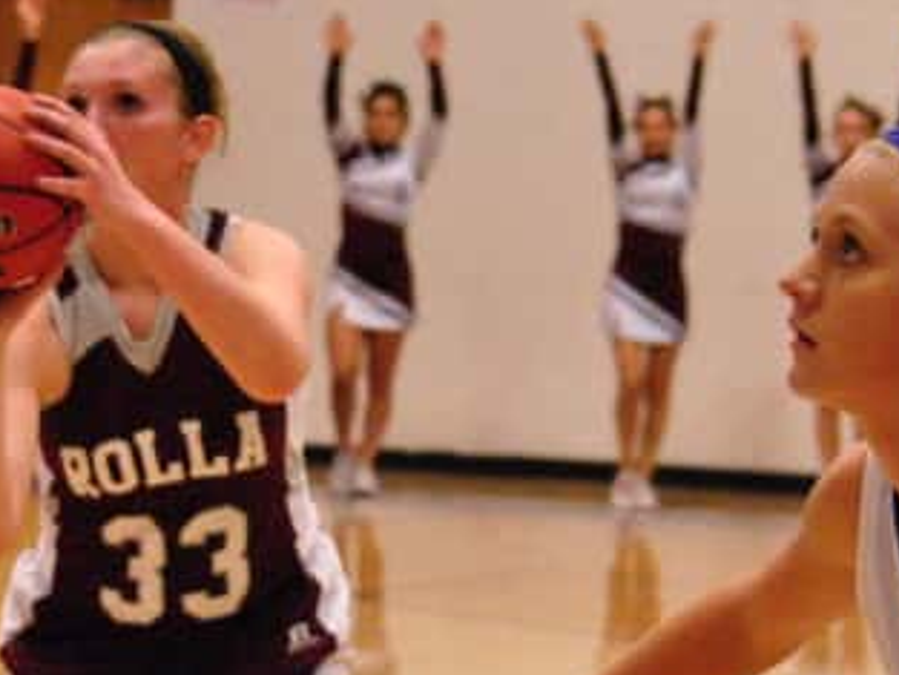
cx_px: 293
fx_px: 7612
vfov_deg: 5.1
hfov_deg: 6.8
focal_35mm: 293
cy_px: 498
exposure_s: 1/200
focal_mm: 62
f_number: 4.5
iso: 1600
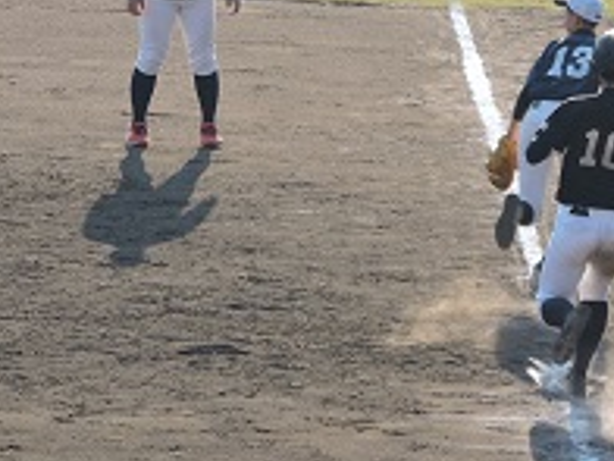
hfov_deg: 2.6
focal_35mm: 767
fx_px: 13605
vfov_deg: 1.9
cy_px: 127
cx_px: 501
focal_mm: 53.5
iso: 100
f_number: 4.8
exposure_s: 1/200
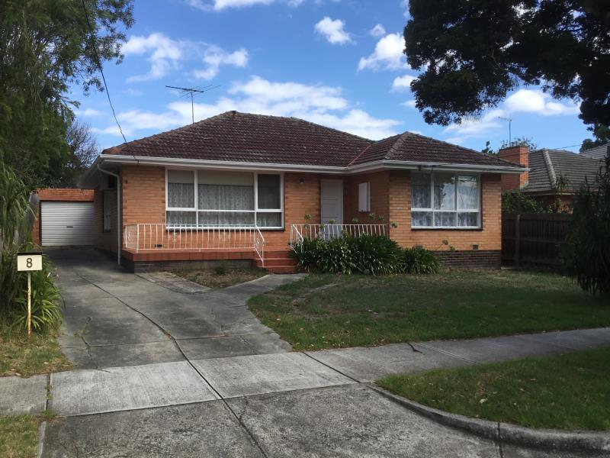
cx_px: 305
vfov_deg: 45.4
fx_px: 546
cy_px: 229
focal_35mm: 31
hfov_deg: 58.4
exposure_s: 1/926
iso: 25
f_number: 2.4
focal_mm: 3.3
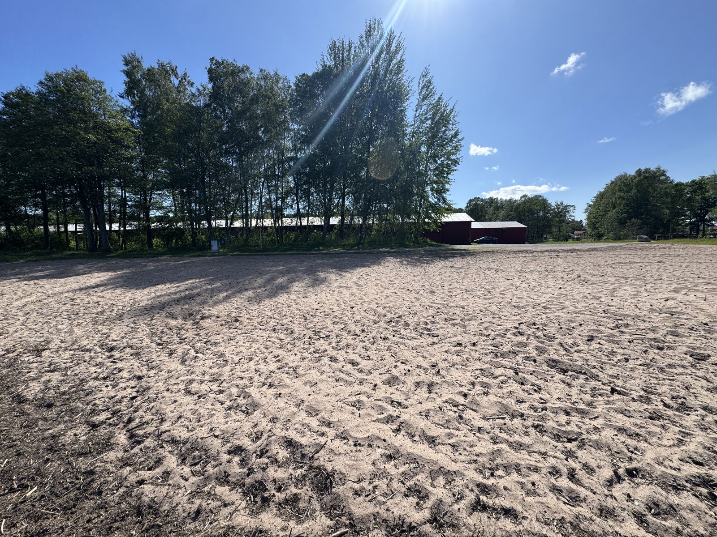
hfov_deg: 102.1
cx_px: 358
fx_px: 290
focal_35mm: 14
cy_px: 268
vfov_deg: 85.7
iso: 50
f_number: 2.2
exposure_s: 1/1748
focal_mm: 2.22
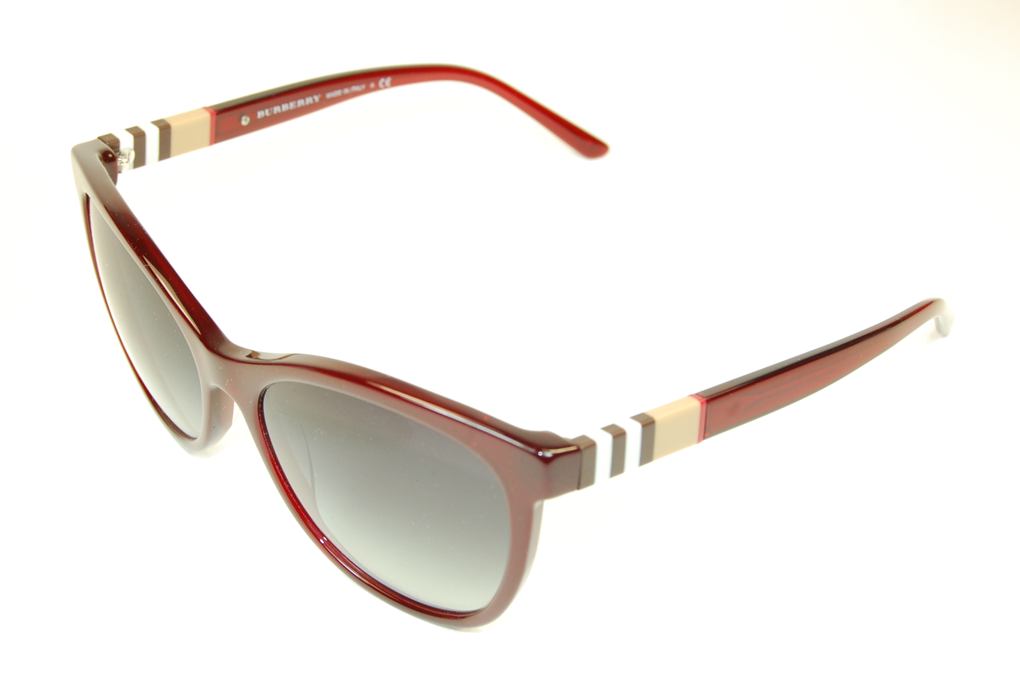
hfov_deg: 28.1
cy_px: 338
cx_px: 510
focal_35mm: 72
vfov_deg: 18.9
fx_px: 2037
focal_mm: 48
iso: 800
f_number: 10
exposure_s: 1/160
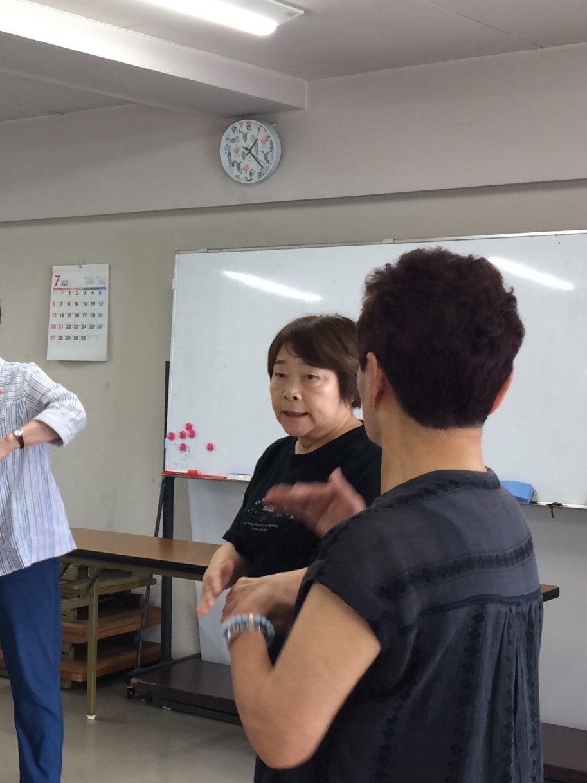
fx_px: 1379
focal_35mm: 61
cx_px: -23
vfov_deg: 31.7
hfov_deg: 22.9
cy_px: 410
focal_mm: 4.15
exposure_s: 1/30
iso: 40
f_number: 2.2
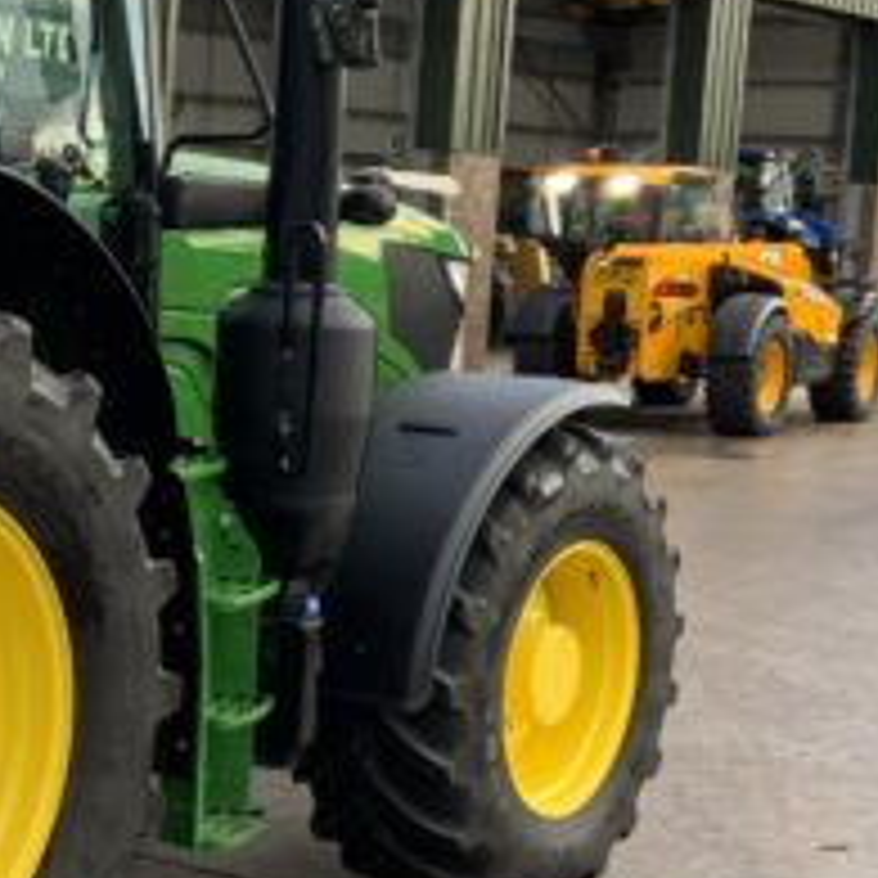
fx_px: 2410
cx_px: -54
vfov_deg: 20.6
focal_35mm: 84
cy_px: 437
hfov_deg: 19.9
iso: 16
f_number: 1.8
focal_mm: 3
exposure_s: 1/152
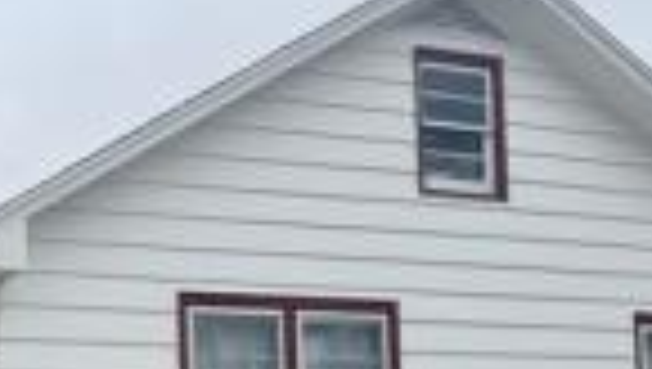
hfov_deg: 27.7
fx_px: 1246
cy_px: 428
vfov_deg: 16.2
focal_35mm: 72
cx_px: 4
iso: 80
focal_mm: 6.76
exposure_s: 1/1193
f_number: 1.78
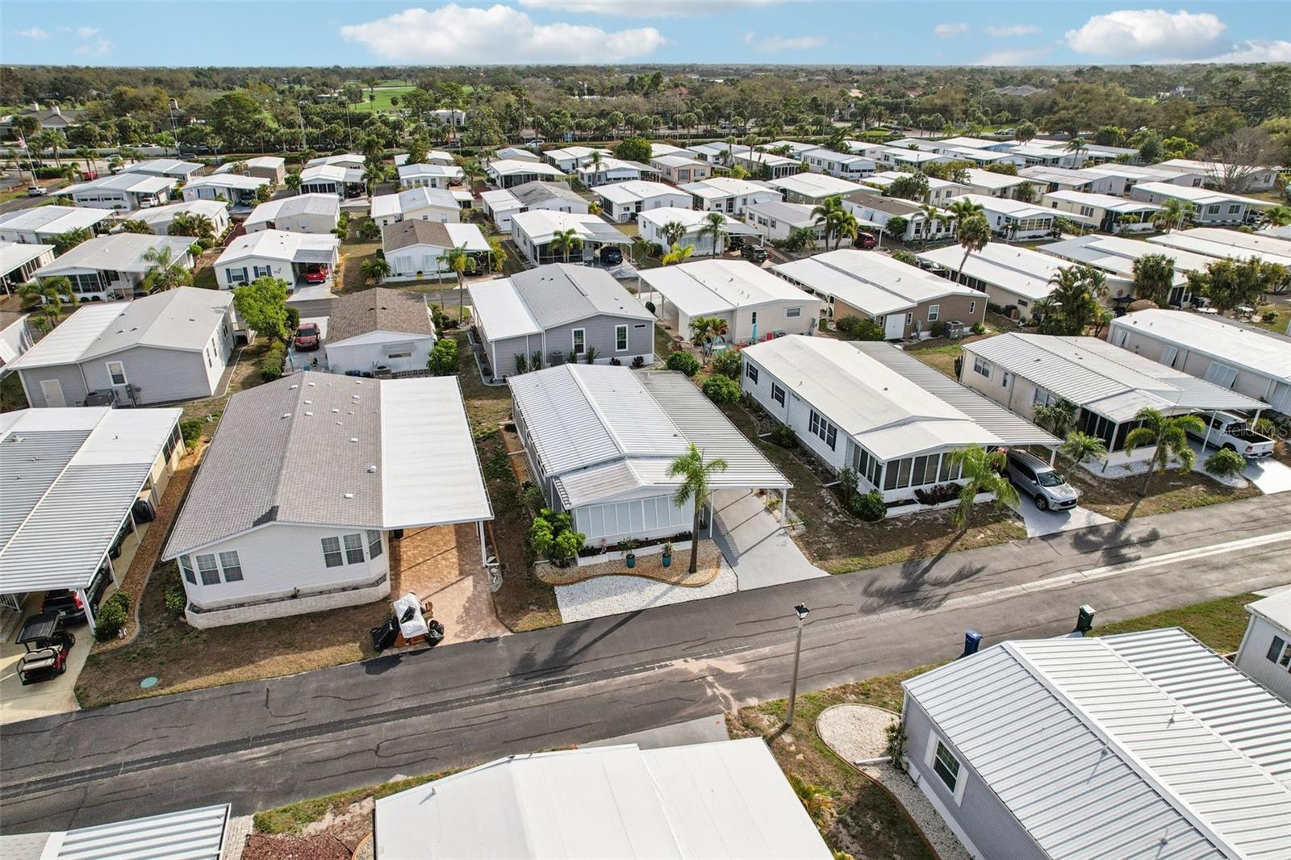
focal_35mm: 22
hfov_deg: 78.6
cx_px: 646
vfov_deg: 57.2
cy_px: 430
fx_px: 789
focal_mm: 8.4
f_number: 2.8
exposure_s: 1/500
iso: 110
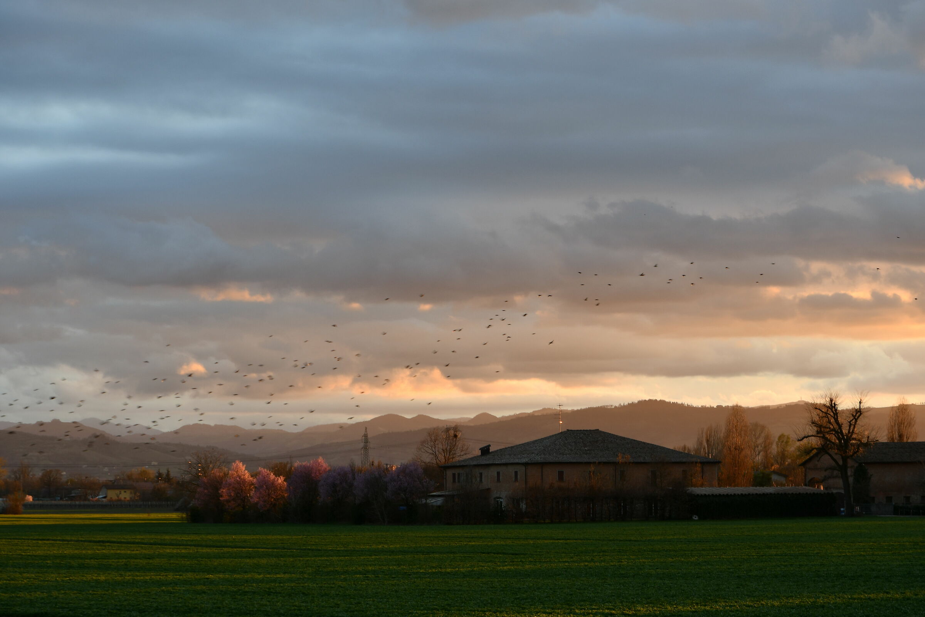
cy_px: 308
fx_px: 3263
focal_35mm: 127
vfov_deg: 10.8
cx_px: 462
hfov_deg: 16.1
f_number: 8
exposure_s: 1/60
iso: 140
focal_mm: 85
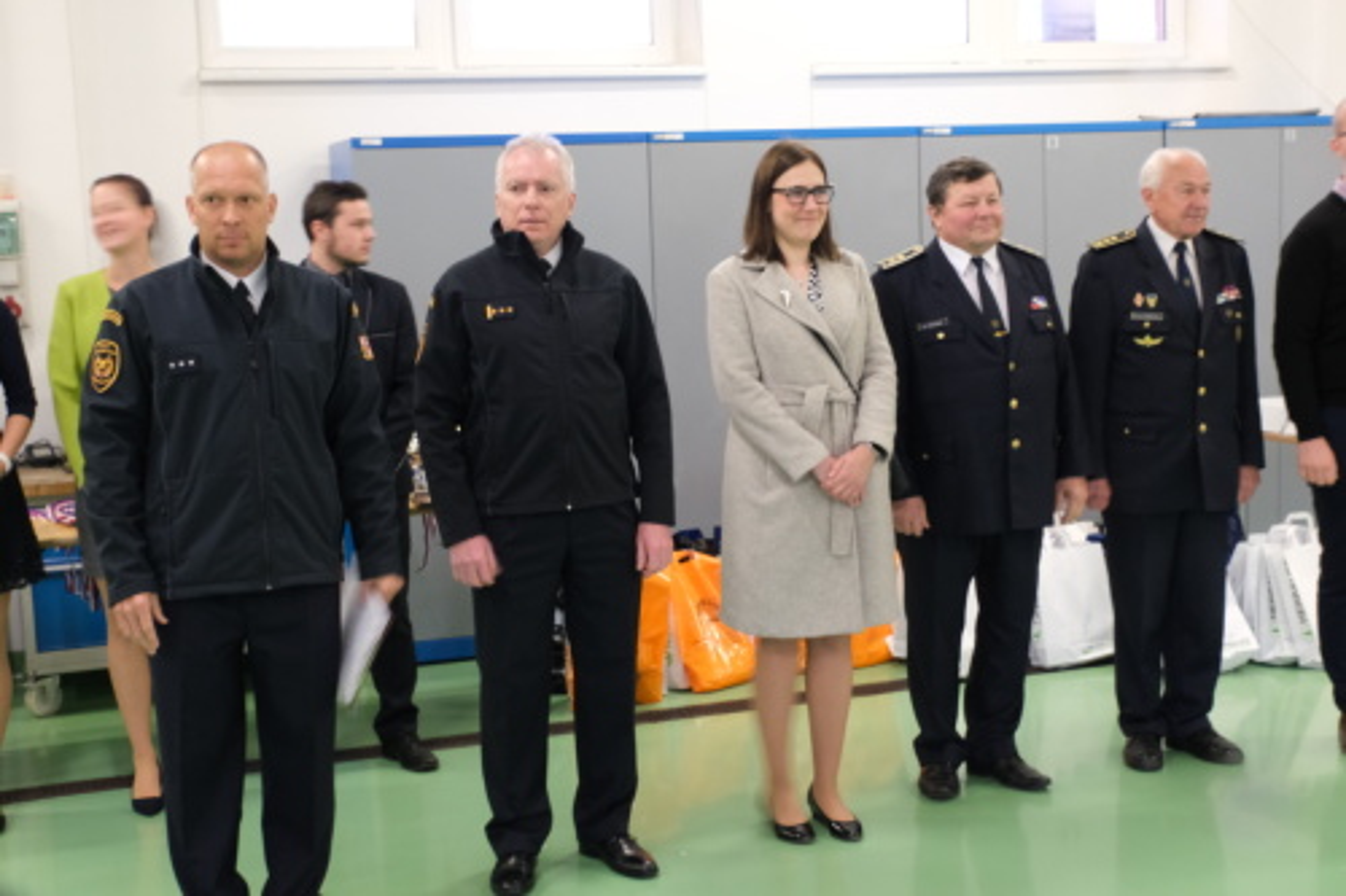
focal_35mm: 52
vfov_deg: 26.0
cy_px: 448
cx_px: 673
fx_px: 1943
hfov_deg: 38.2
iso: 2500
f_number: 16
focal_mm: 34.5
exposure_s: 1/5
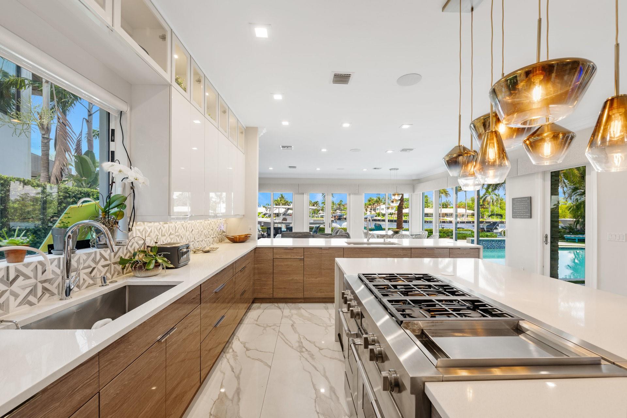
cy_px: 209
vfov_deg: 81.2
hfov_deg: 104.3
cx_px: 314
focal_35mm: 14
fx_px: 244
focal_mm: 14
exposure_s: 1/10
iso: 160
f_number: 8
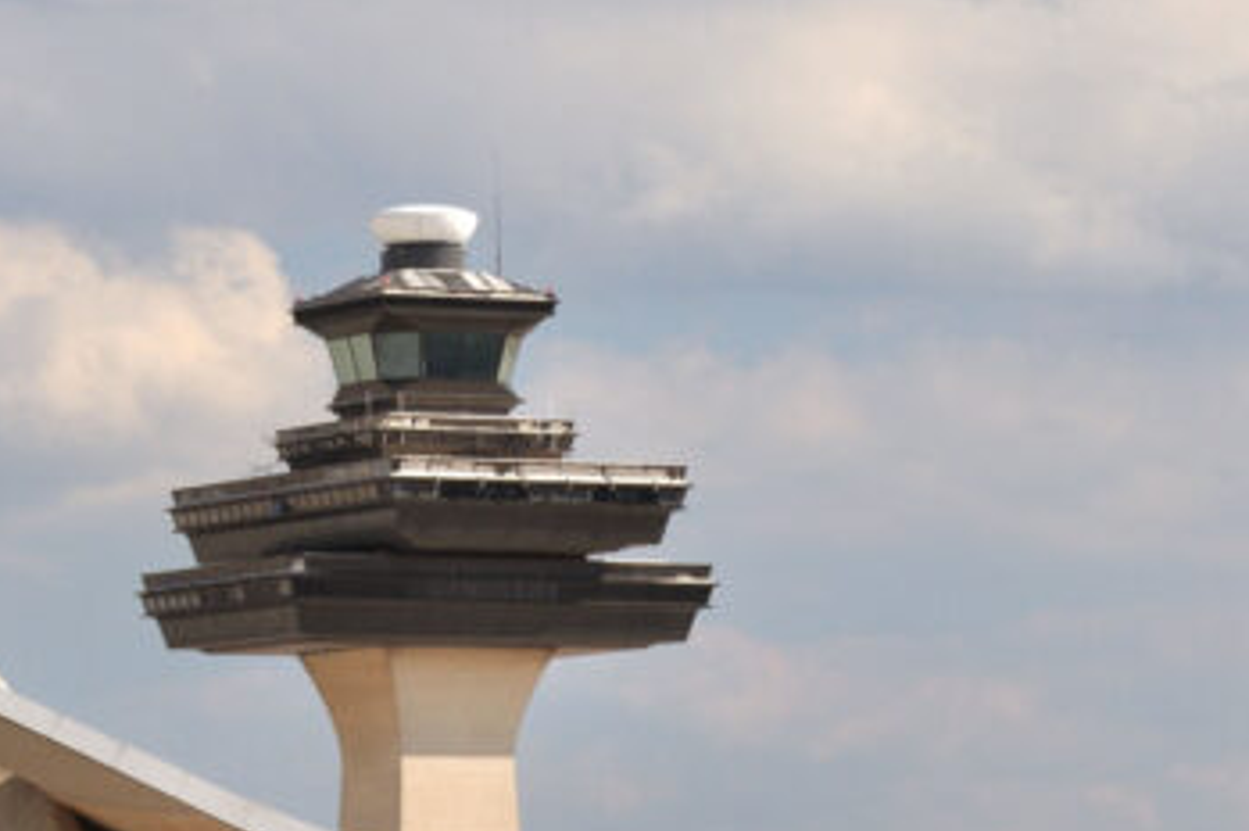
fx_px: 8007
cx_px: 905
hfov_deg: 8.9
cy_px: 473
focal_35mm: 231
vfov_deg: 5.9
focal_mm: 70
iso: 200
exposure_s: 1/320
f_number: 9
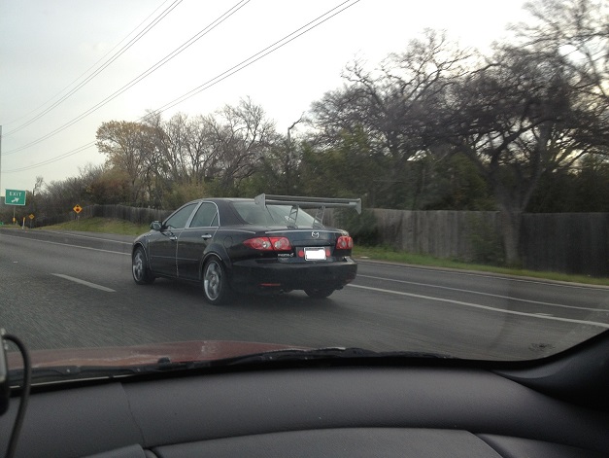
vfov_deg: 40.7
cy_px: 229
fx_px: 616
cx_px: 304
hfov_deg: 52.6
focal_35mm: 35
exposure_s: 1/133
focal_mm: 4.28
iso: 50
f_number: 2.4
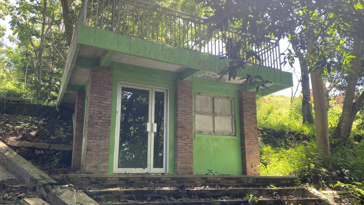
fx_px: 290
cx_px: 185
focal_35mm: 30
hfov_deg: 64.3
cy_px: 112
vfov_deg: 38.9
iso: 32
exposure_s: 1/121
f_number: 1.8
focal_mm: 4.25
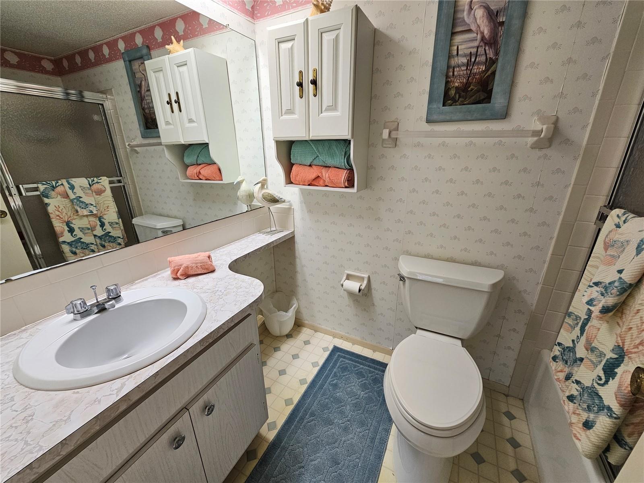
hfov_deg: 106.2
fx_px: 242
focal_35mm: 13
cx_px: 322
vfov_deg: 89.9
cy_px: 242
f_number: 2.2
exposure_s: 1/60
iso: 64
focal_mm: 2.2
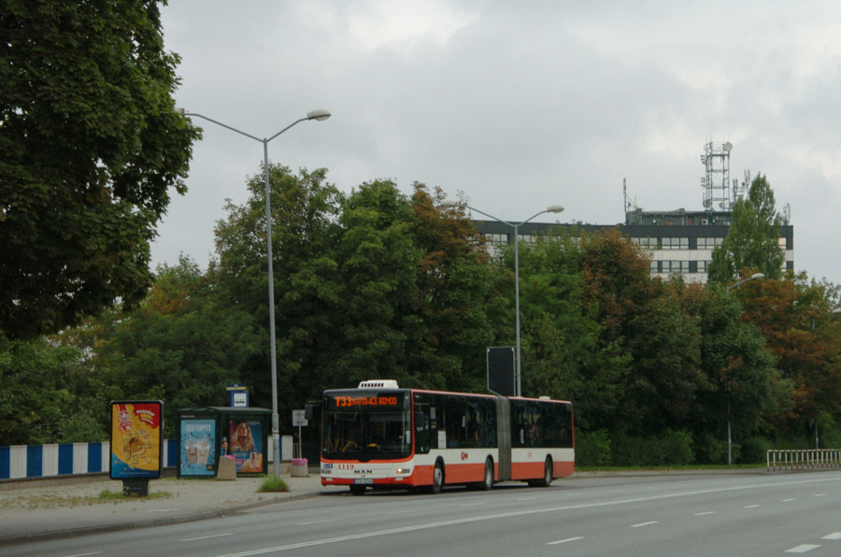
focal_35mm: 87
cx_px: 420
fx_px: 2028
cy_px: 278
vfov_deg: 15.6
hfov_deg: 23.4
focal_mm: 58
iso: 200
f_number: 16
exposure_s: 1/80
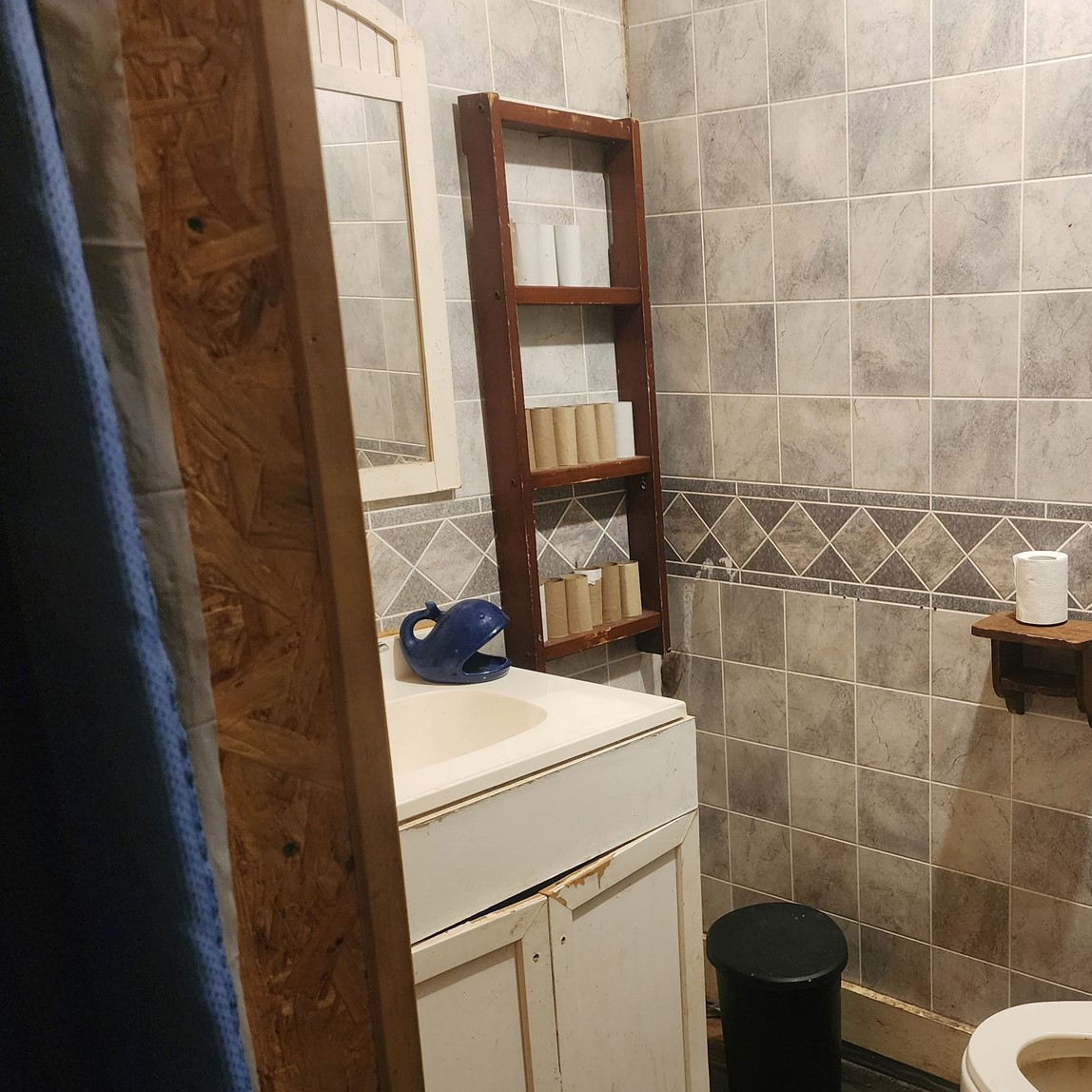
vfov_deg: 48.2
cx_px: 822
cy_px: 650
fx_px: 1213
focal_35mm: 34
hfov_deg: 46.7
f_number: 1.8
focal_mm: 6.4
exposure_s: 1/40
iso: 640
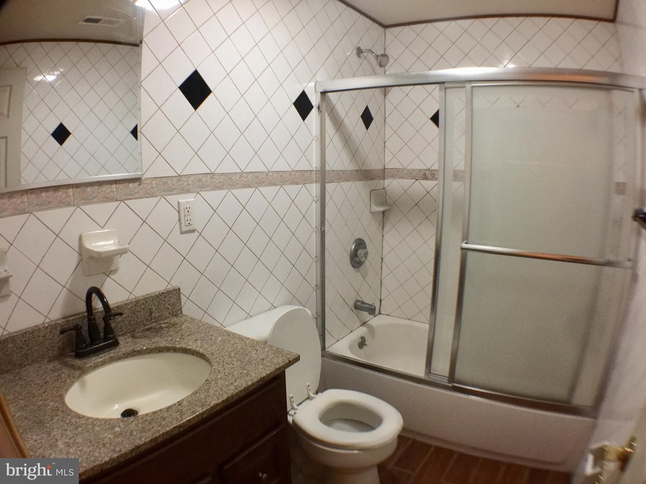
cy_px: 242
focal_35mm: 29
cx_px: 323
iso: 100
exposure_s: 1/4
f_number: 2.2
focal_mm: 4.15
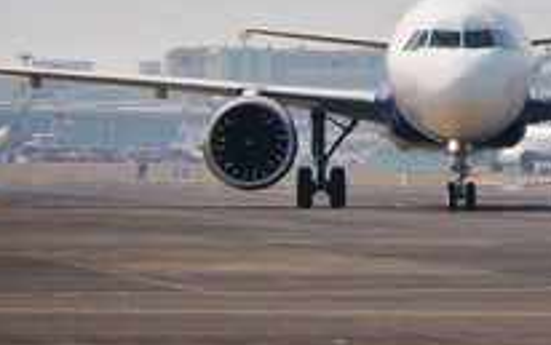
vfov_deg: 2.8
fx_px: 7107
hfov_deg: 4.4
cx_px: 504
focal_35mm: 473
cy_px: -1
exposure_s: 1/250
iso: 160
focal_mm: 206
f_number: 8
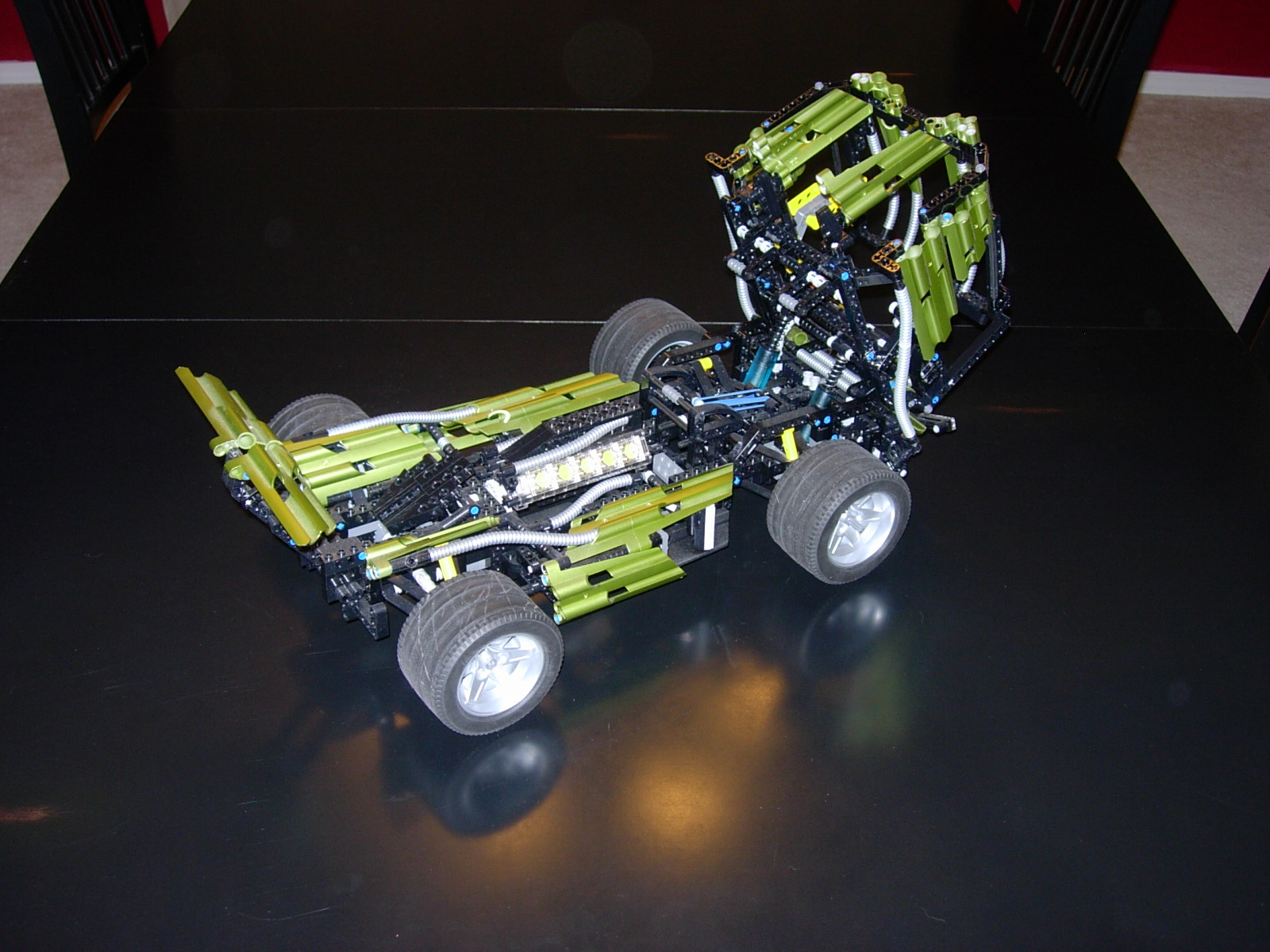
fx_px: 1504
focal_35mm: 41
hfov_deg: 45.8
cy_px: 476
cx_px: 635
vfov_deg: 35.1
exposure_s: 1/64
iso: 79
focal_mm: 8.5
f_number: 2.9
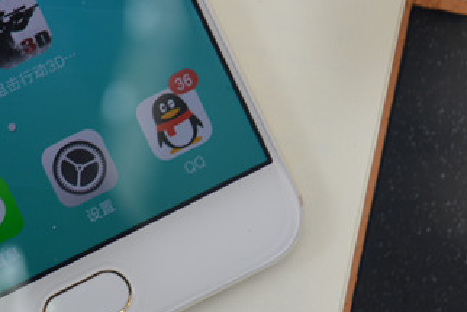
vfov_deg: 7.6
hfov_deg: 11.2
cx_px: -129
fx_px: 2323
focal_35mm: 179
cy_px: -102
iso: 100
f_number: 5.6
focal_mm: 32
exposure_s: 1/80
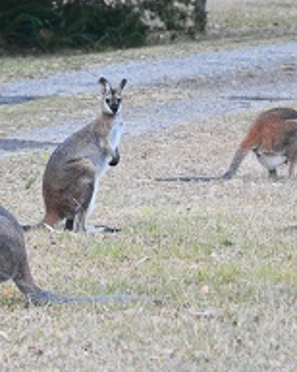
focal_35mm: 547
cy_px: 174
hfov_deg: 2.8
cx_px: -10
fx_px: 6020
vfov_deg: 3.5
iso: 3200
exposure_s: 1/125
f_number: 5.6
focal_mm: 150
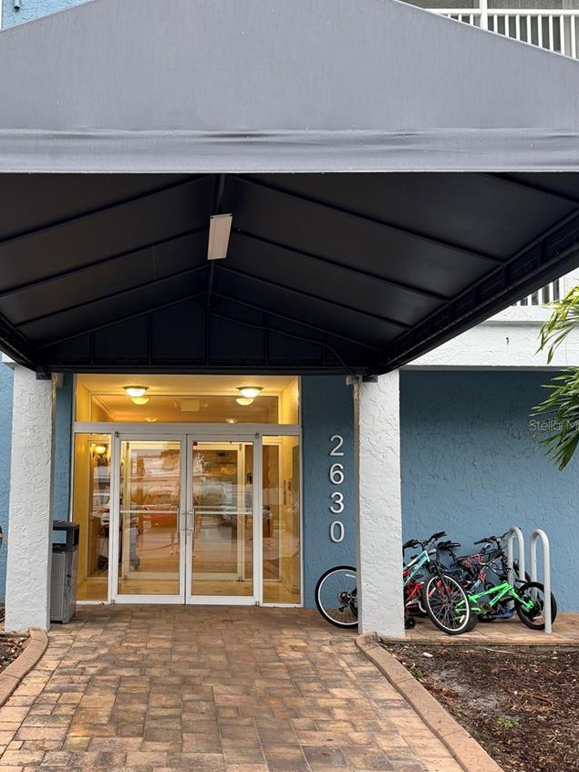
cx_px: 183
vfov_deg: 53.9
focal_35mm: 34
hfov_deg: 41.1
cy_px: 425
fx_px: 758
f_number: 1.78
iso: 125
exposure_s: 1/60
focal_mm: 6.76
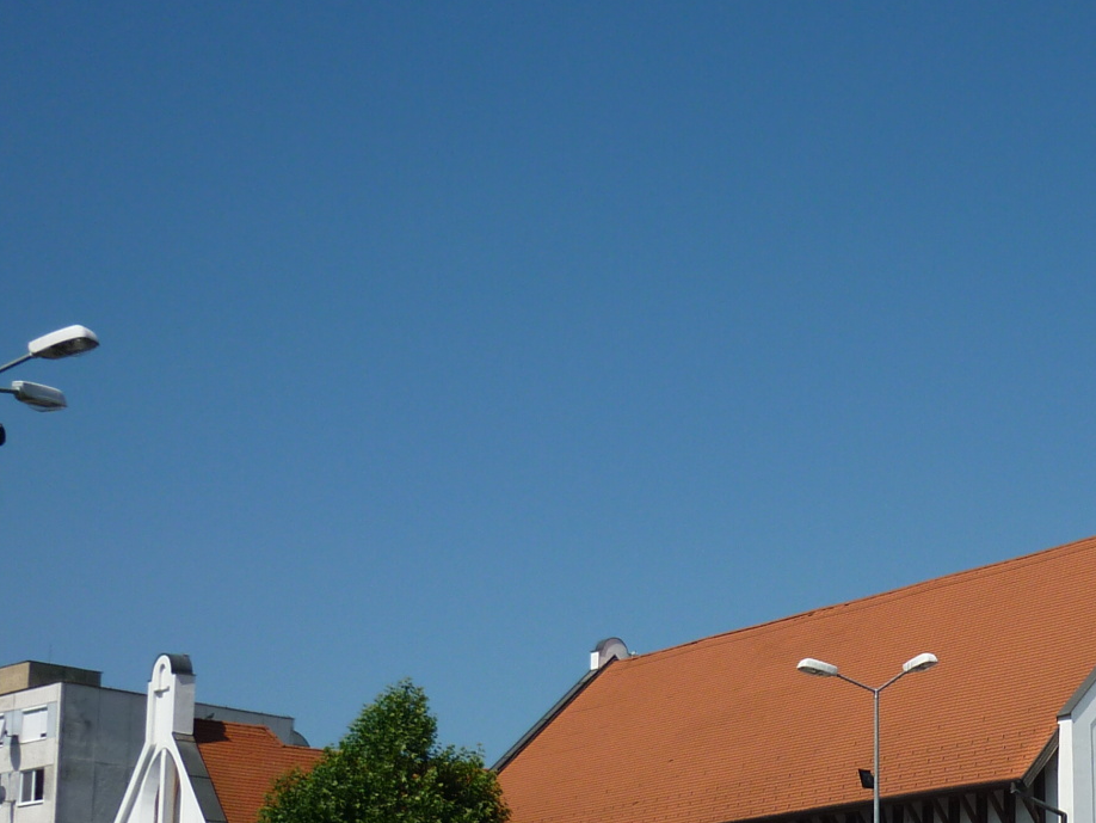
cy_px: 663
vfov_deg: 21.1
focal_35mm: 69
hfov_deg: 27.3
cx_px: 944
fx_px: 2185
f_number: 8
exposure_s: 1/320
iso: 80
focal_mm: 5.5
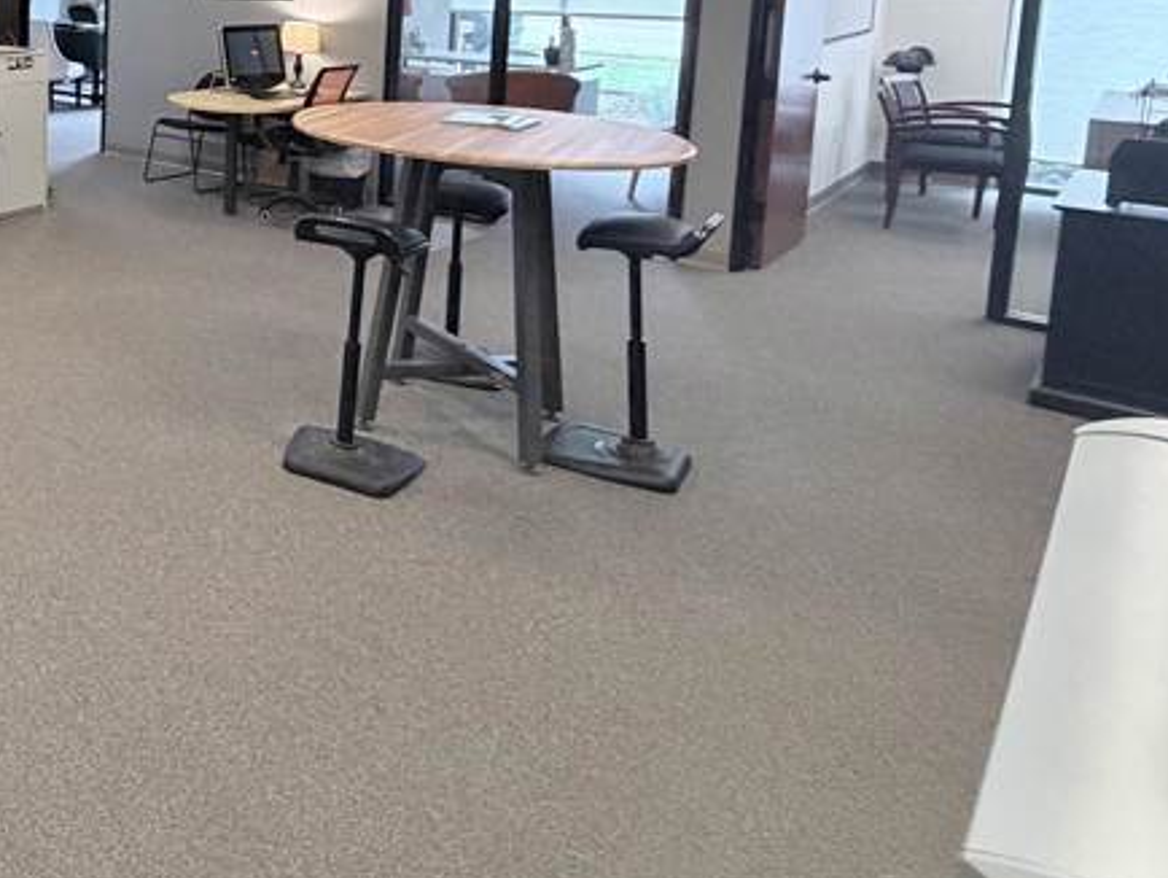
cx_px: -137
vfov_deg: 39.3
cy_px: 57
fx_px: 1114
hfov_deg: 42.5
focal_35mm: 33
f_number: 2.2
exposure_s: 1/60
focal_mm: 2.22
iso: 320
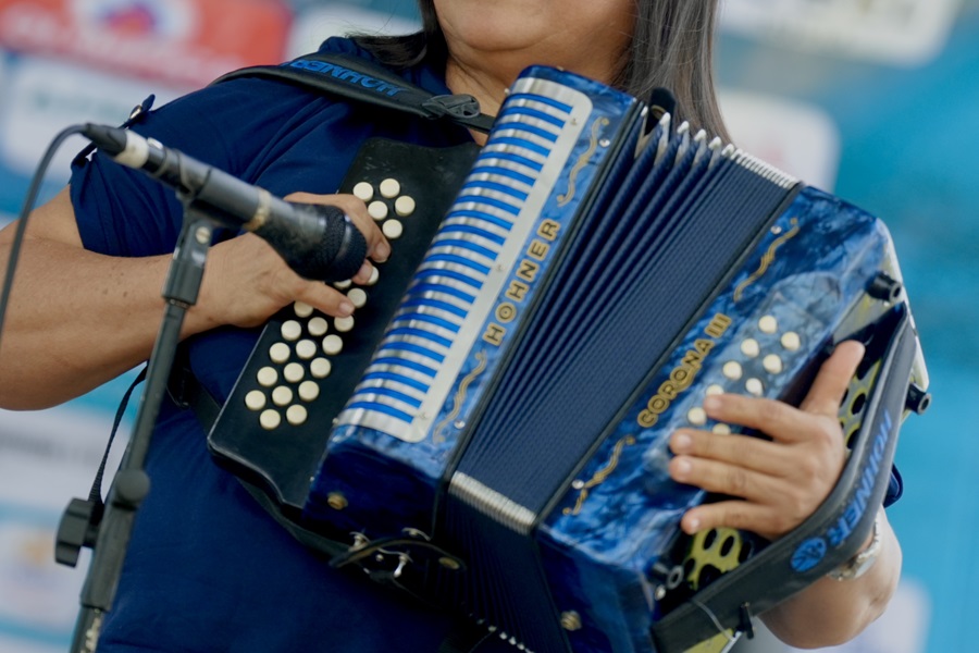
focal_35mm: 200
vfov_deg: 6.9
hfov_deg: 10.3
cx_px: 490
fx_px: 5438
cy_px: 326
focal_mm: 200
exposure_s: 1/400
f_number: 2.8
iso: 500
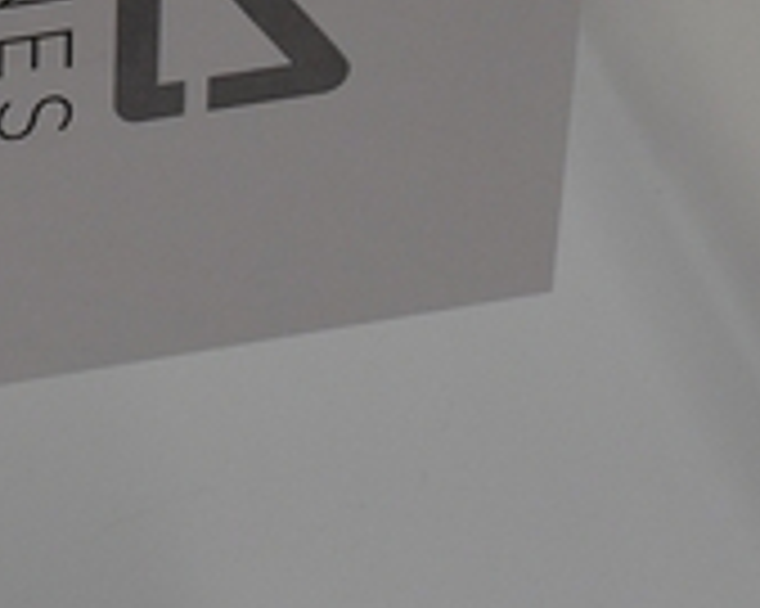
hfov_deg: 10.6
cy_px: -333
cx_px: -148
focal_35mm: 180
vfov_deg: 8.4
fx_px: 4046
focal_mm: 24
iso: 400
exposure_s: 1/125
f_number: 5.6
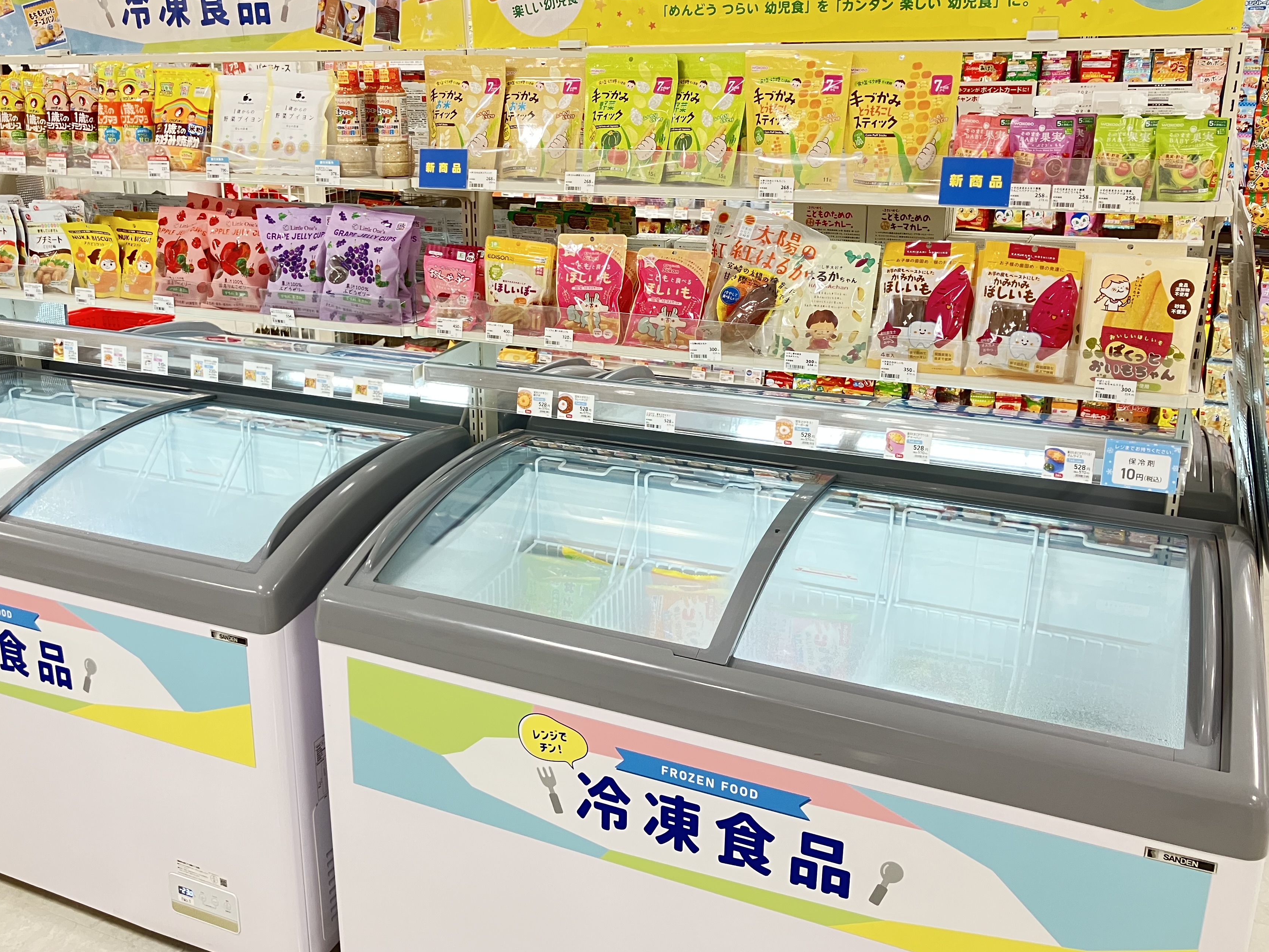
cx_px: 542
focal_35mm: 33
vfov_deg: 42.9
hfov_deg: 55.1
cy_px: 440
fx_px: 1210
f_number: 1.8
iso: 125
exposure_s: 1/60
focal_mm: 3.99
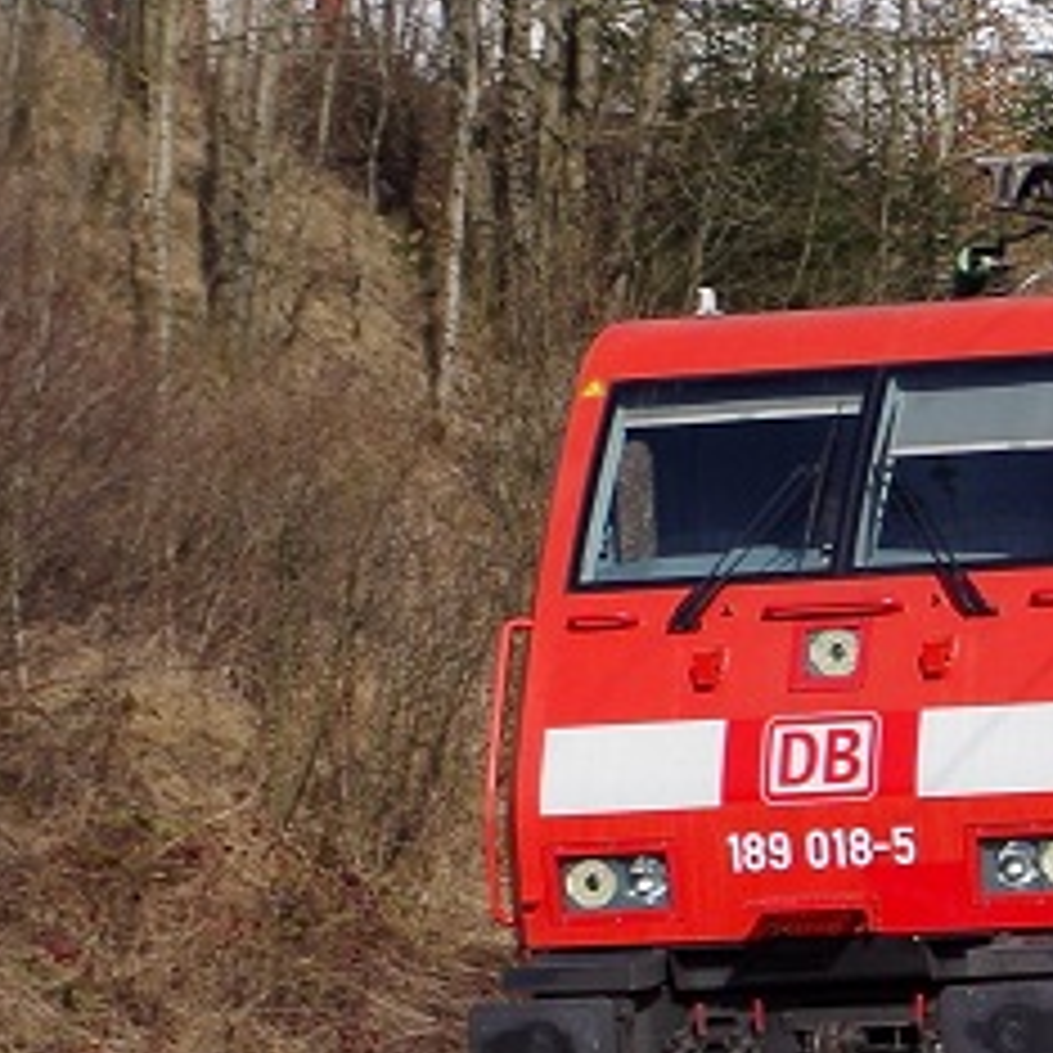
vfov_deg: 12.0
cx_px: 2214
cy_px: 464
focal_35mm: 145
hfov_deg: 10.8
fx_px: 4990
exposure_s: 1/1000
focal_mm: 26.25
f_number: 5.6
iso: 200
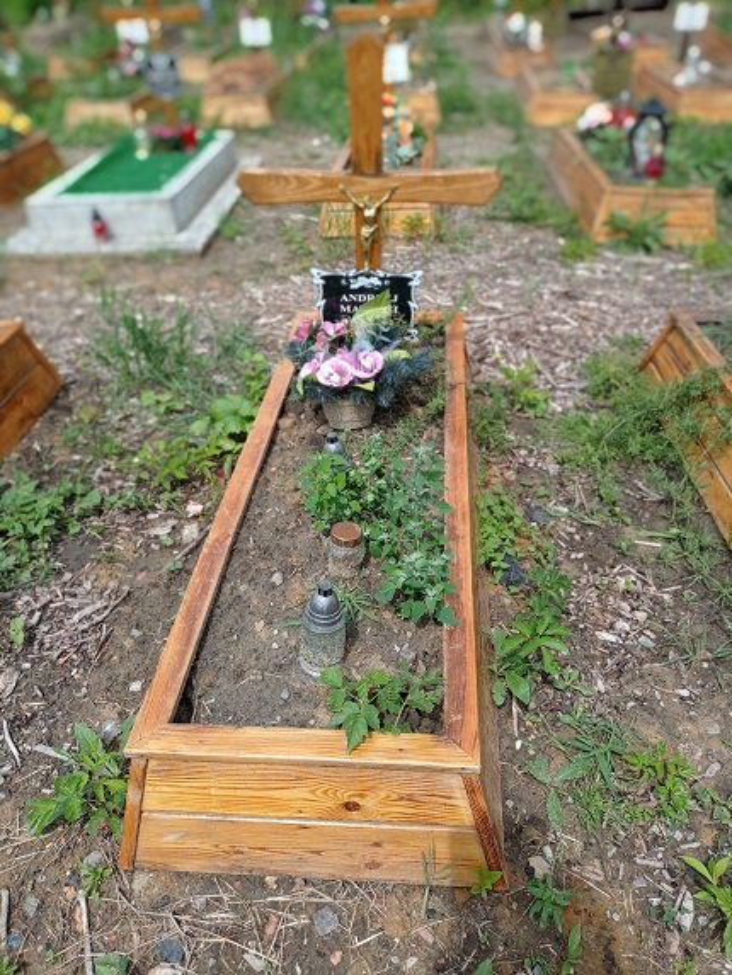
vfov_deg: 63.4
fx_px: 789
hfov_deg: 49.8
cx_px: 366
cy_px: 488
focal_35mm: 28
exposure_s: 1/2457
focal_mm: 4.74
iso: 101
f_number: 1.79
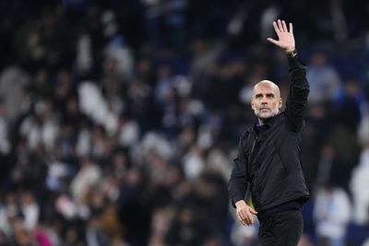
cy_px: 123
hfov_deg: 5.2
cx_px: 184
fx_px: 4101
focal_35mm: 400
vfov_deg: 3.4
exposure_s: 1/2500
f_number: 2.8
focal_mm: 400
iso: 3200
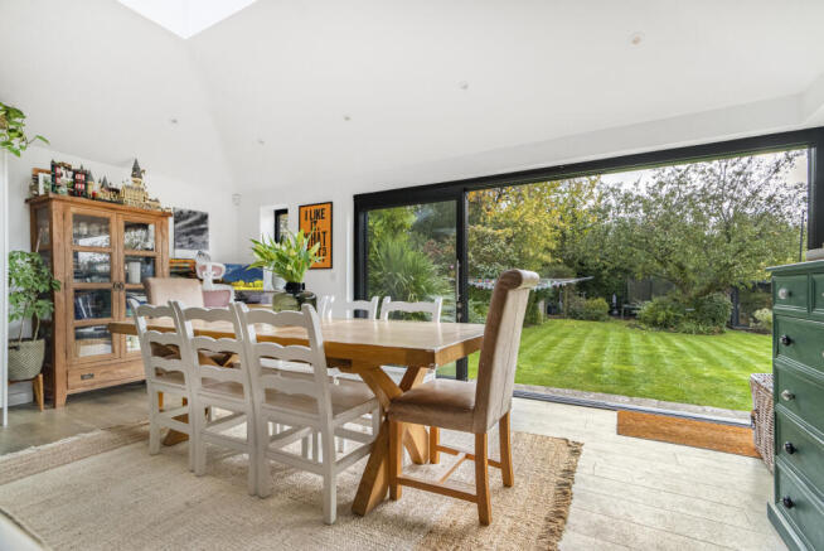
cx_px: 412
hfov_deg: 96.7
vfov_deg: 73.8
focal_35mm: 16
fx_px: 366
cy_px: 276
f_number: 7.1
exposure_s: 1/100
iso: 800
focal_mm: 16
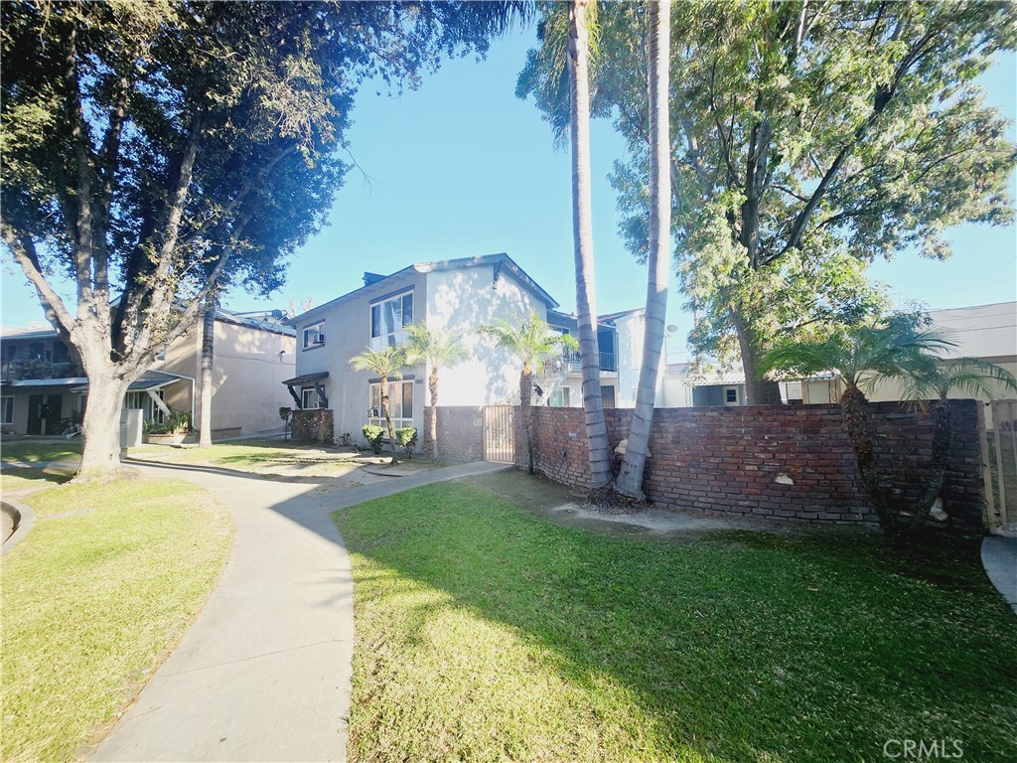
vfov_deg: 89.9
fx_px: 382
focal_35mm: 13
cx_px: 508
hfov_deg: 106.2
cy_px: 382
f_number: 2.2
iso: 32
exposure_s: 1/289
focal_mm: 1.74
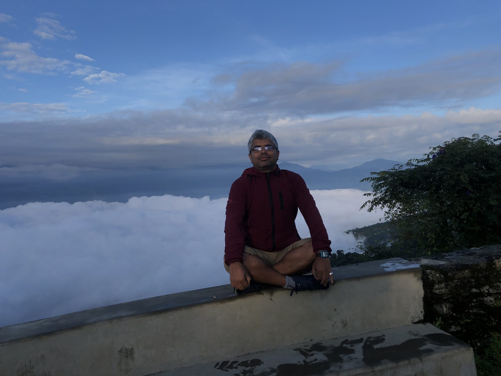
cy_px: 188
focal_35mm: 28
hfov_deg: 63.4
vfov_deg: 49.7
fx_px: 405
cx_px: 250
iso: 20
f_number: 1.8
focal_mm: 4
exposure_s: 1/1000
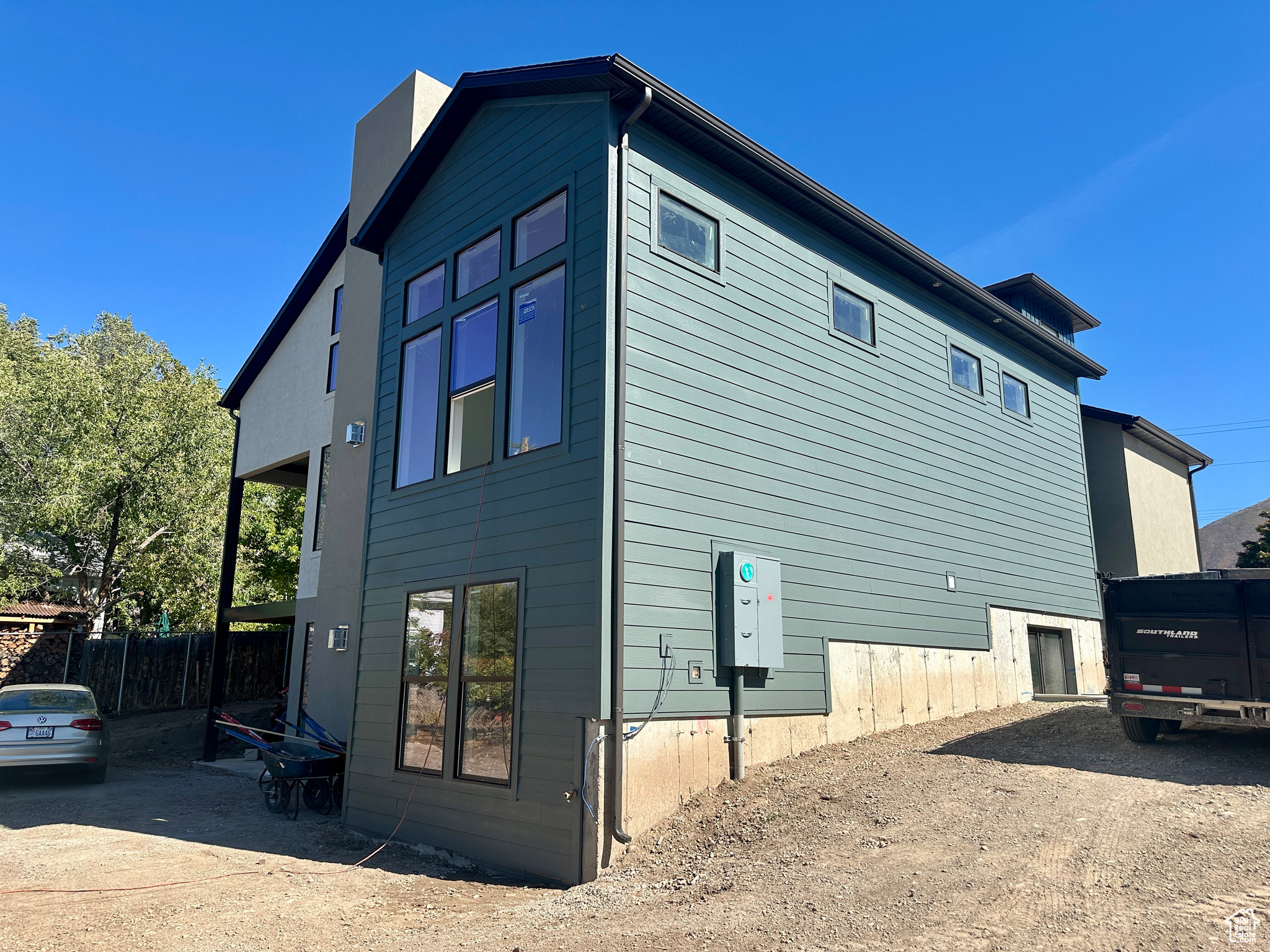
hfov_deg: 71.6
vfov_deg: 56.8
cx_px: 635
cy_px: 476
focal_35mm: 24
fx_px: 881
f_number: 1.78
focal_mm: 6.86
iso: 80
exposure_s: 1/3597
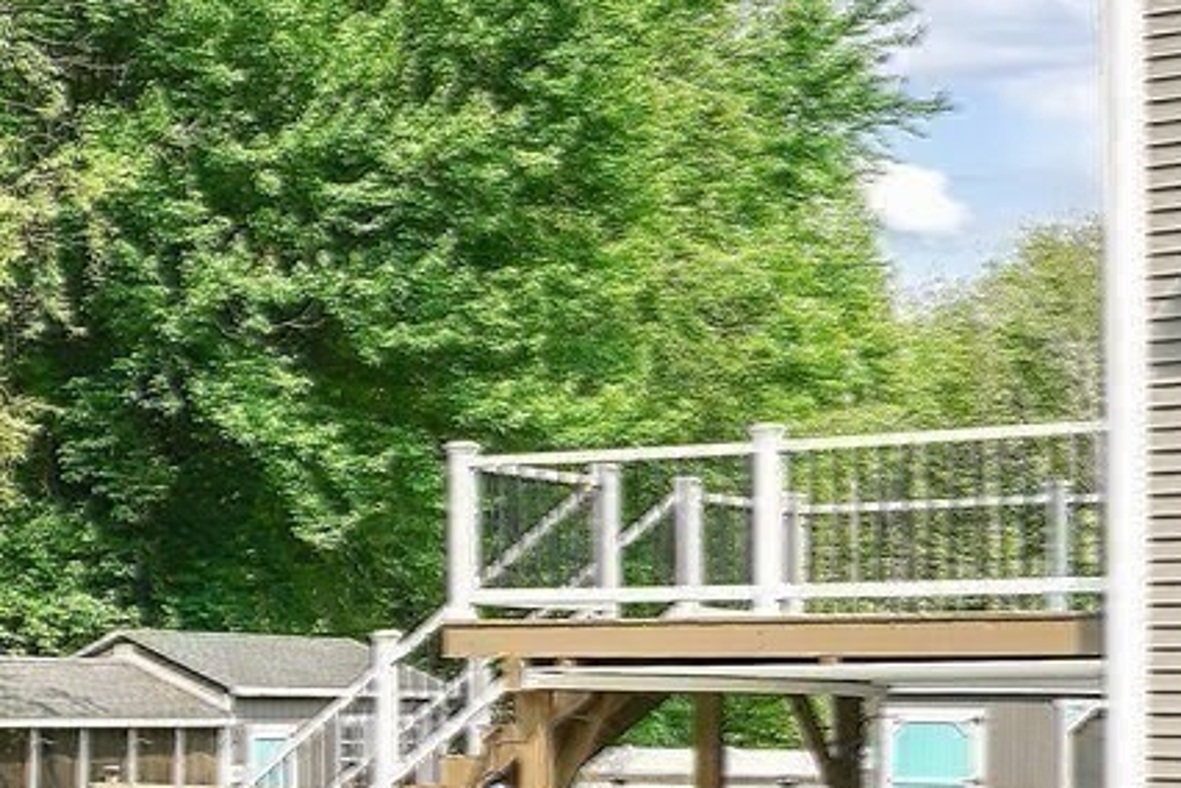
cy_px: 703
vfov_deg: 17.5
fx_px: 2526
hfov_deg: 22.9
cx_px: -421
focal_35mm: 77
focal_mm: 16
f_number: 10
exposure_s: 1/100
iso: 100
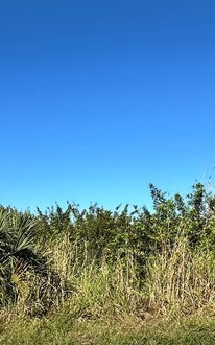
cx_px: 54
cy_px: 181
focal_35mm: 46
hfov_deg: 27.6
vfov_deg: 43.5
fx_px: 432
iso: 50
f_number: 2.2
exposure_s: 1/2304
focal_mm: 2.22
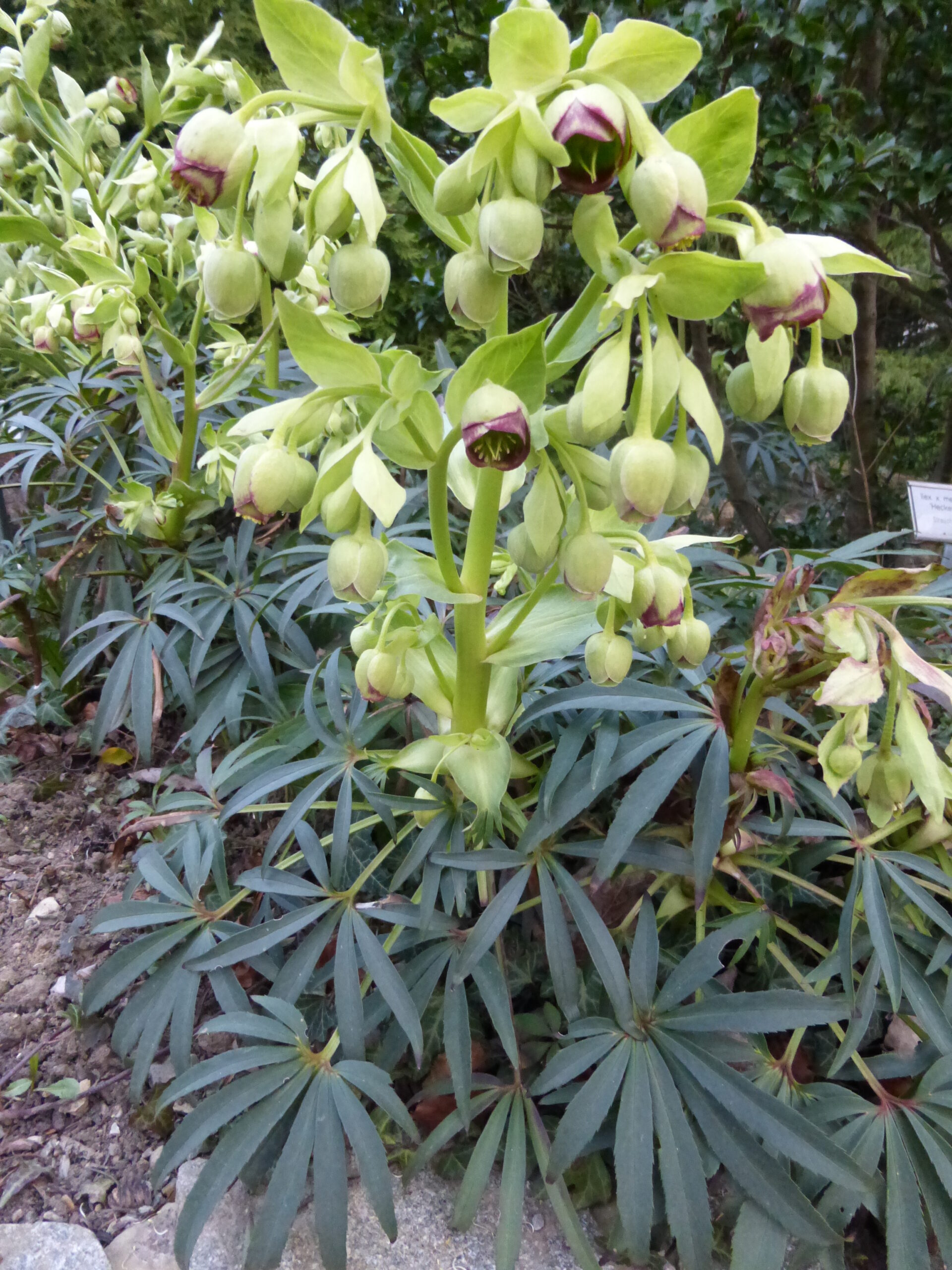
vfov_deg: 69.4
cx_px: 476
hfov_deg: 54.9
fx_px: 917
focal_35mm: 25
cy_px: 635
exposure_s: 1/125
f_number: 3.3
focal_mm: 4.3
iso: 800
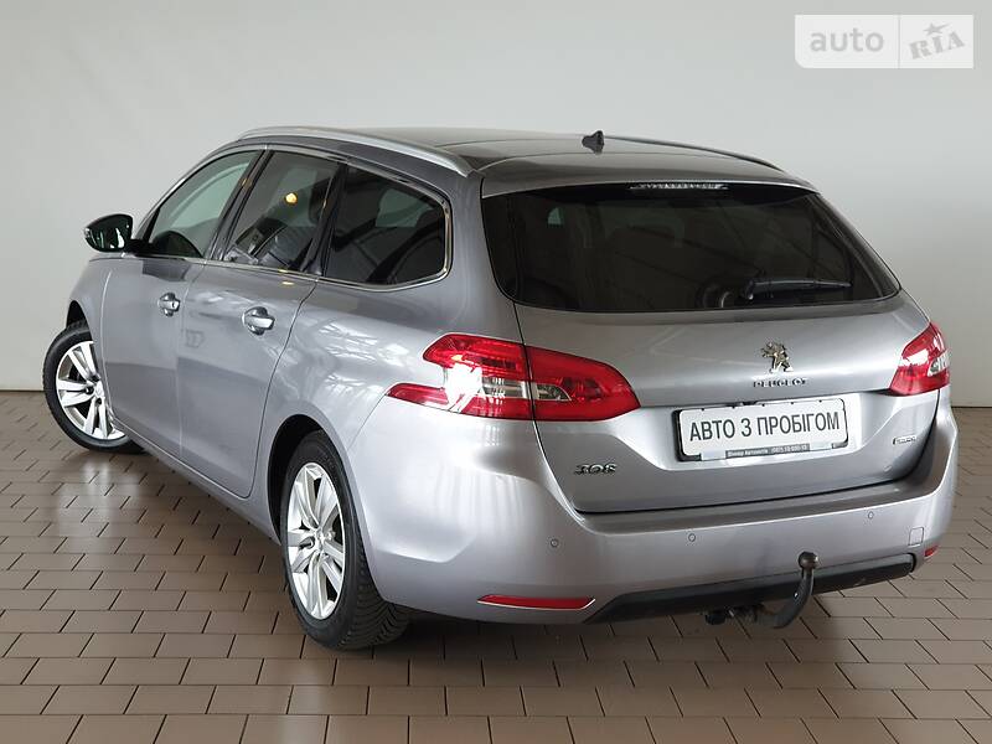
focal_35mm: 52
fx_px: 1490
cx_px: 496
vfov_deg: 28.0
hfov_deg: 36.8
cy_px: 372
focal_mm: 6
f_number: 2.4
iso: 125
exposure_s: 1/33
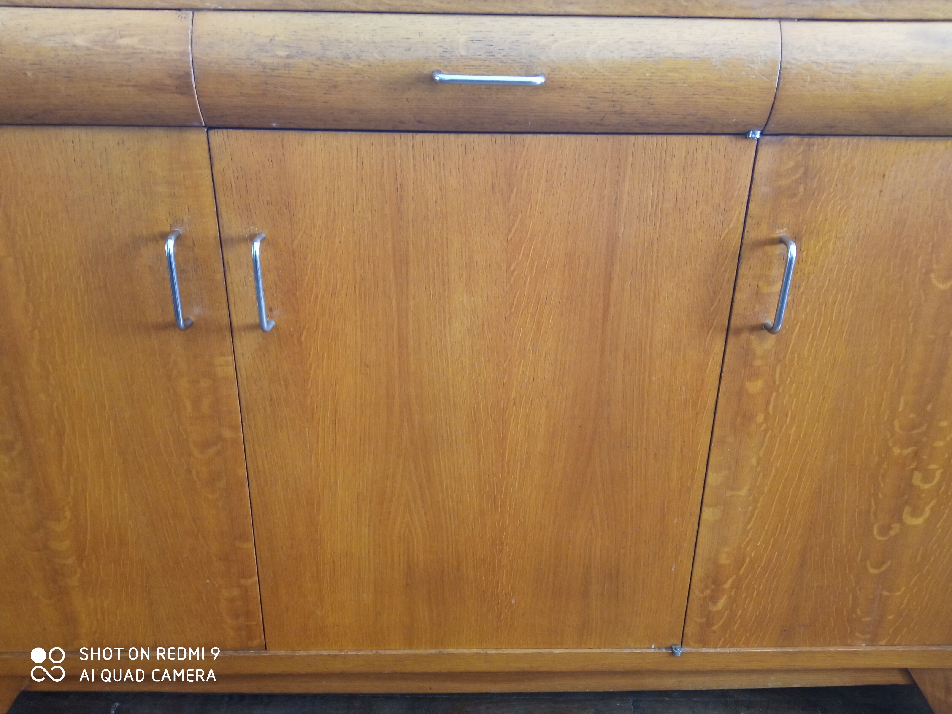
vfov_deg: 51.4
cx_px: 476
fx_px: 743
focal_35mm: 27
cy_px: 357
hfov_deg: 65.3
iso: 685
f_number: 2.2
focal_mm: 3.79
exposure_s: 1/25
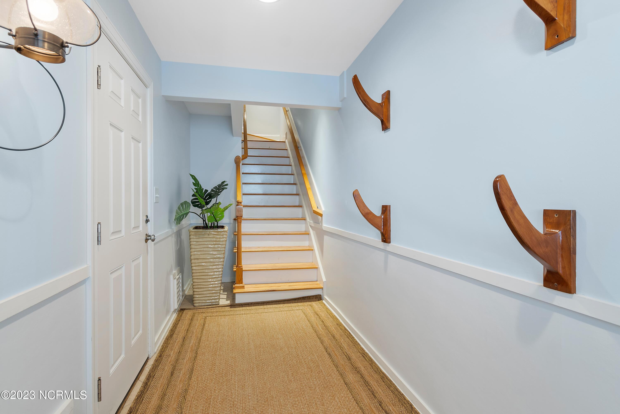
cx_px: 310
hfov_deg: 90.0
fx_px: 310
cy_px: 207
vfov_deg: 67.4
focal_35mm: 18
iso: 100
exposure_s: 1/3
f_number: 4.8
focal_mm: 12
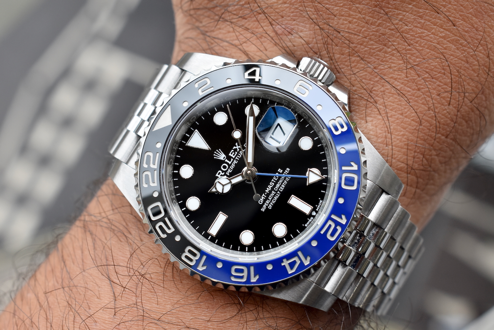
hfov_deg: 33.4
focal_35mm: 60
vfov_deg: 22.6
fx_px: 823
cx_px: 247
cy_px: 165
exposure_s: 1/125
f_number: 8
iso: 400
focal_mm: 40
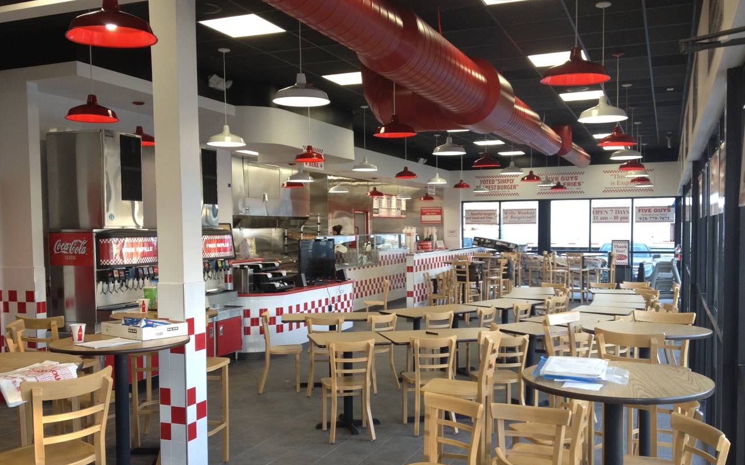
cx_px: 376
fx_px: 771
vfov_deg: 33.5
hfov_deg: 51.6
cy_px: 265
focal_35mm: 38
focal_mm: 4.28
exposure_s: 1/60
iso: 100
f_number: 2.4
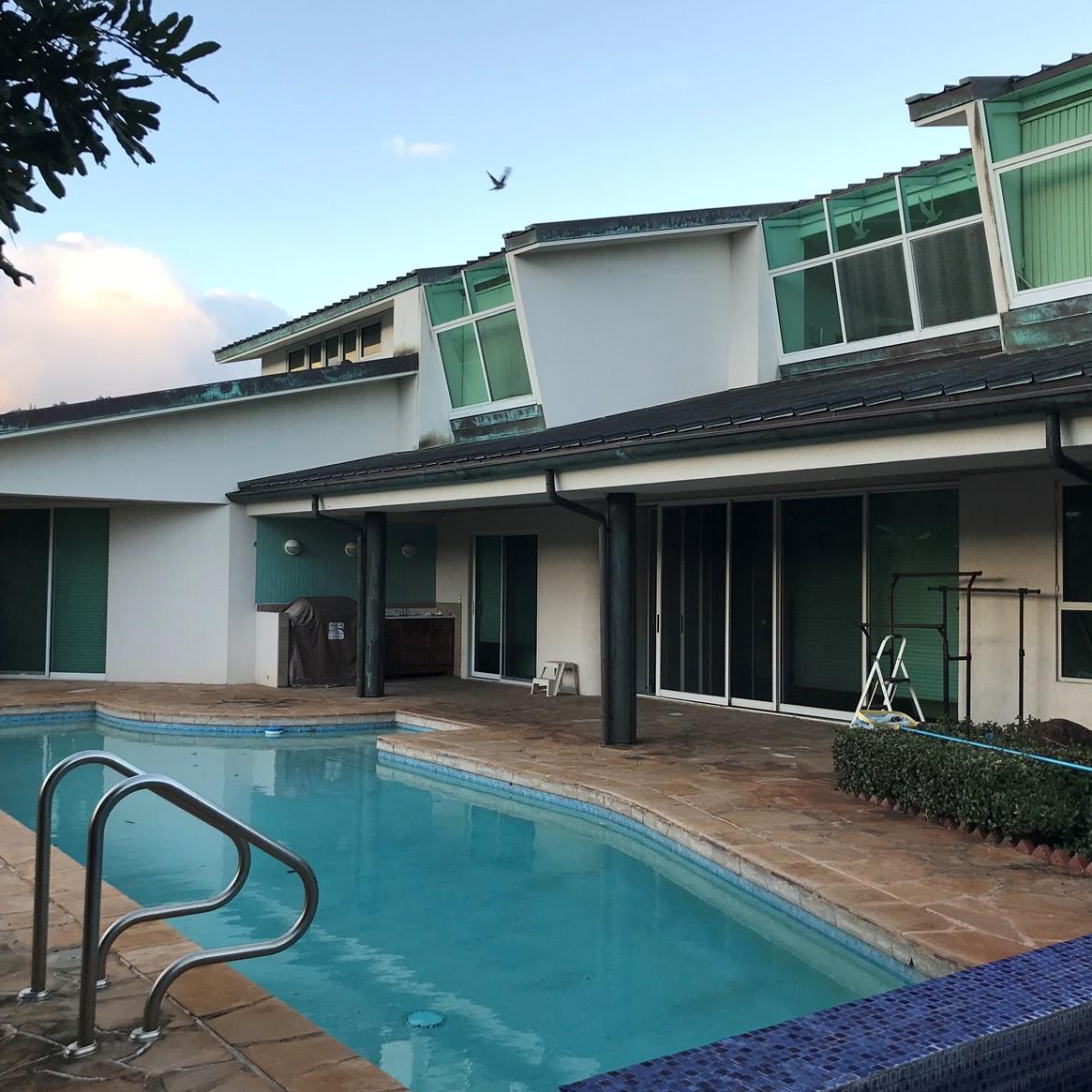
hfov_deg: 48.4
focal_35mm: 34
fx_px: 1213
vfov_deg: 48.5
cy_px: 547
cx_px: 561
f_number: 1.8
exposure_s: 1/186
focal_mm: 3.99
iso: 20
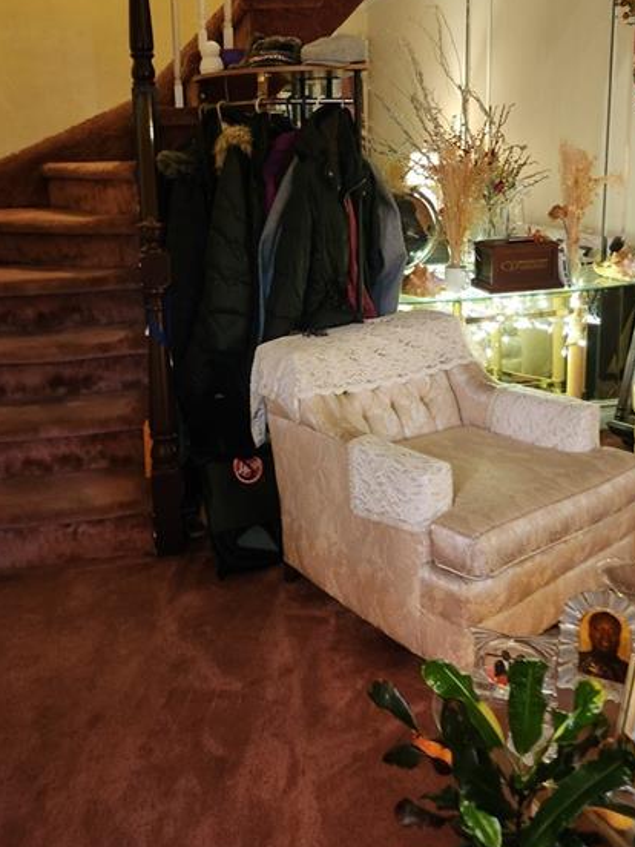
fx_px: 783
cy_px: 298
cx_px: 288
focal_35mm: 32
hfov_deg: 44.1
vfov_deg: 55.9
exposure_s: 1/24
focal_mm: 5.4
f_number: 1.8
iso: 640
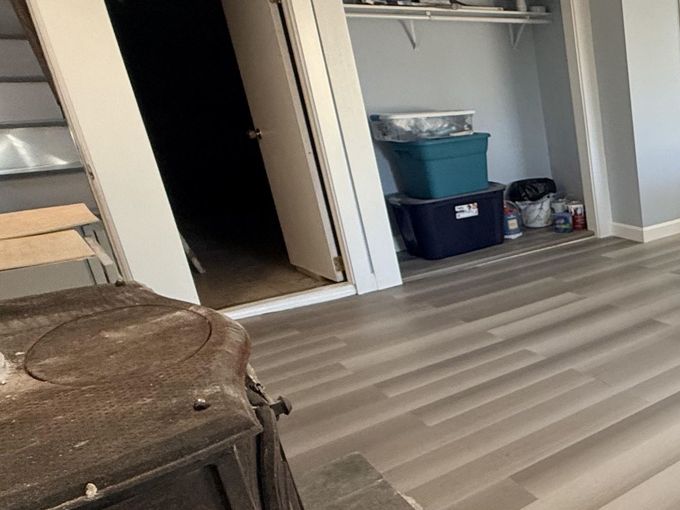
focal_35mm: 34
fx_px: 668
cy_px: 285
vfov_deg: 41.7
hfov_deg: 41.2
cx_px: 773
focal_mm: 2.22
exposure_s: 1/120
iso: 250
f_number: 2.2
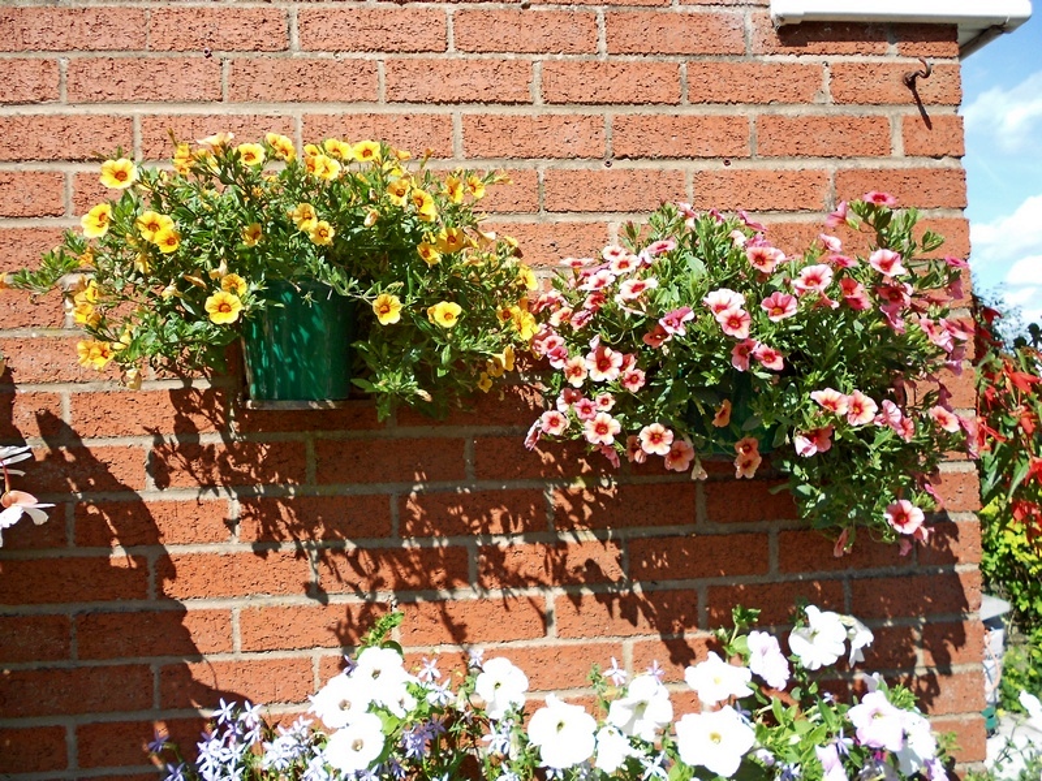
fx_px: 783
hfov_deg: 67.3
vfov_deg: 53.1
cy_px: 390
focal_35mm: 26
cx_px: 521
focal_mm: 4.6
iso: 80
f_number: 3.2
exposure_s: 1/400
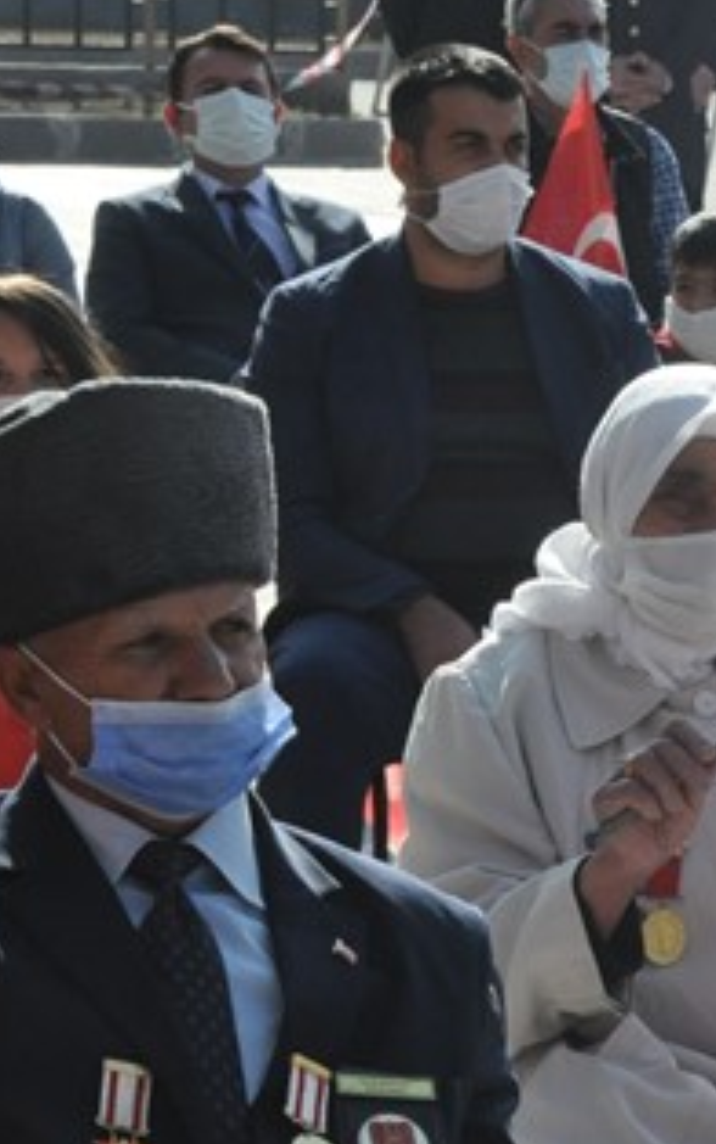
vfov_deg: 6.3
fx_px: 10384
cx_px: 877
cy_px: 720
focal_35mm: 333
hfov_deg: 3.9
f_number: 14
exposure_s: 1/800
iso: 1600
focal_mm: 105
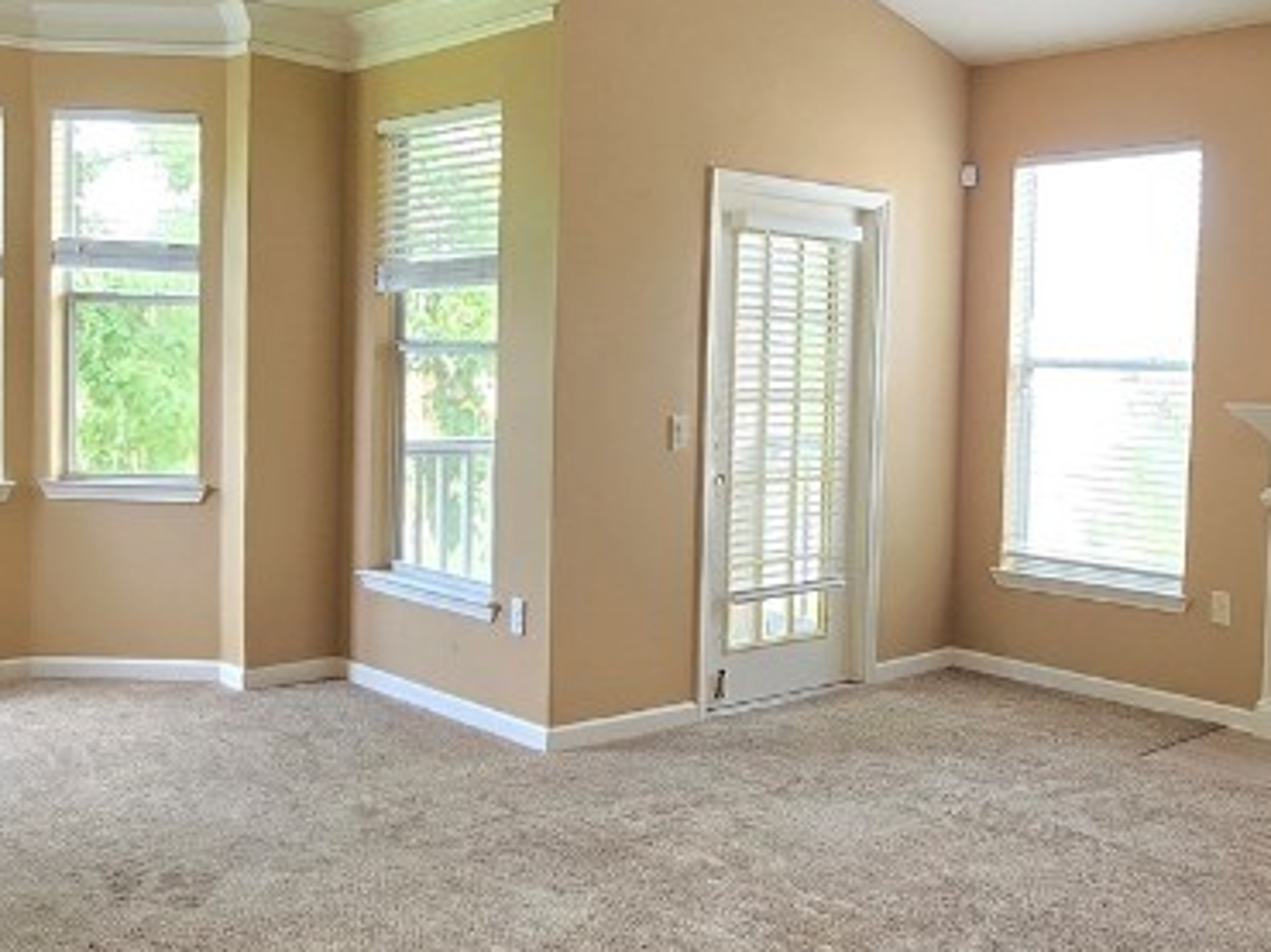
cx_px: 763
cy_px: 392
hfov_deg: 51.0
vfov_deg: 39.5
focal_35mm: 36
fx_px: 1321
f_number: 2.2
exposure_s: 1/60
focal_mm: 2.2
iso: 160
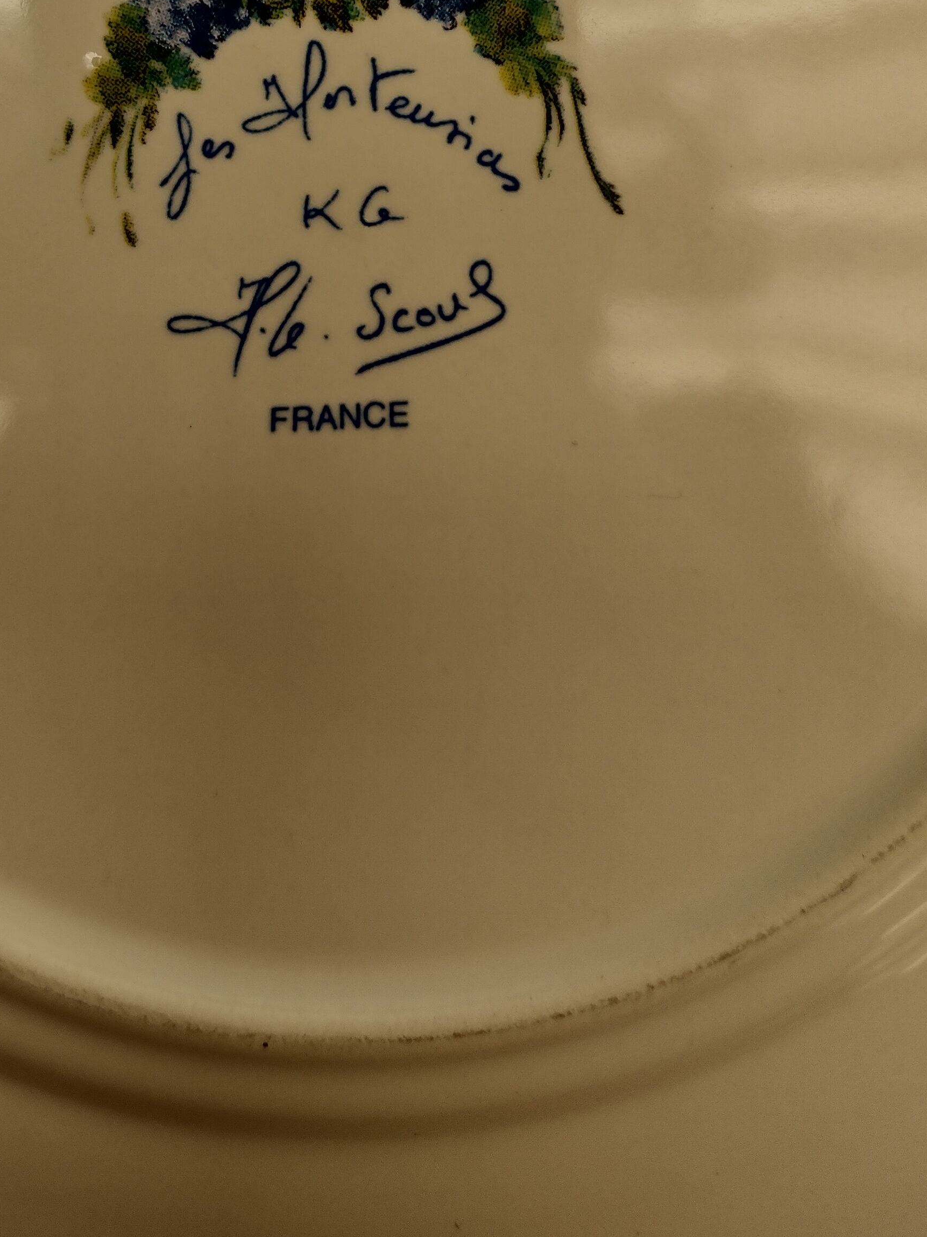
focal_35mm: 47
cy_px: 175
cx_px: 345
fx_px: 1678
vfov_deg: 38.3
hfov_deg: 30.7
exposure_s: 1/172
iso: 100
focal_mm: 4.71
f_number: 1.7
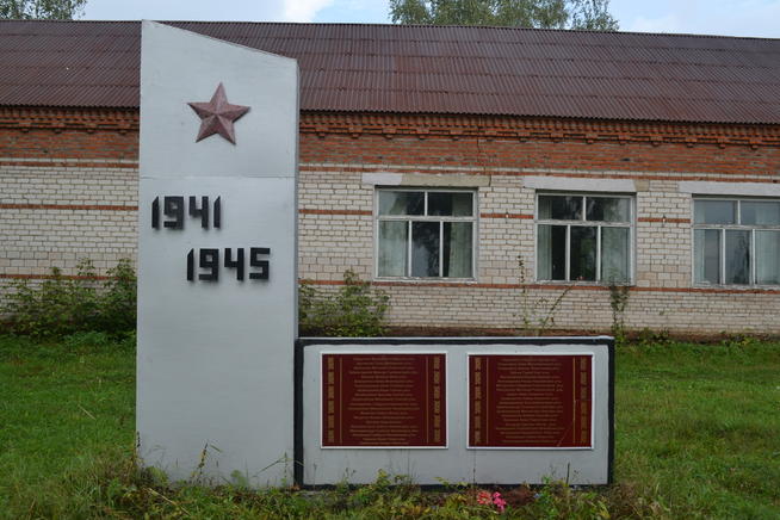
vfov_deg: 36.9
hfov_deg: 53.1
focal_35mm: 36
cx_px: 390
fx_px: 780
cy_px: 260
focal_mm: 24
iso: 100
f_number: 6.3
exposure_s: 1/160
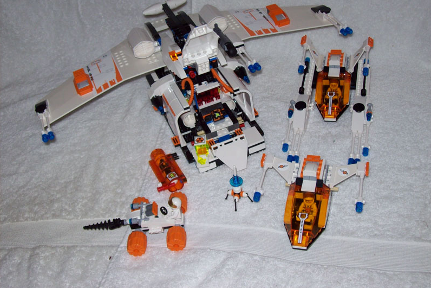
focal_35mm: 47
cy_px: 132
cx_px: 216
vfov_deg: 28.6
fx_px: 563
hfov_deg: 41.9
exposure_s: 1/73.6
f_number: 3
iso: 80
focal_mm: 7.6
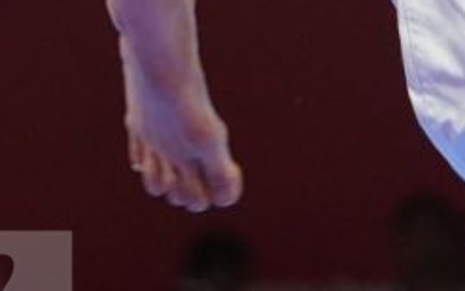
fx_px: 11931
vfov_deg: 1.4
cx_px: -104
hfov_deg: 2.2
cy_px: -268
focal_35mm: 941
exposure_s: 1/500
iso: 2000
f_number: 4
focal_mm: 126
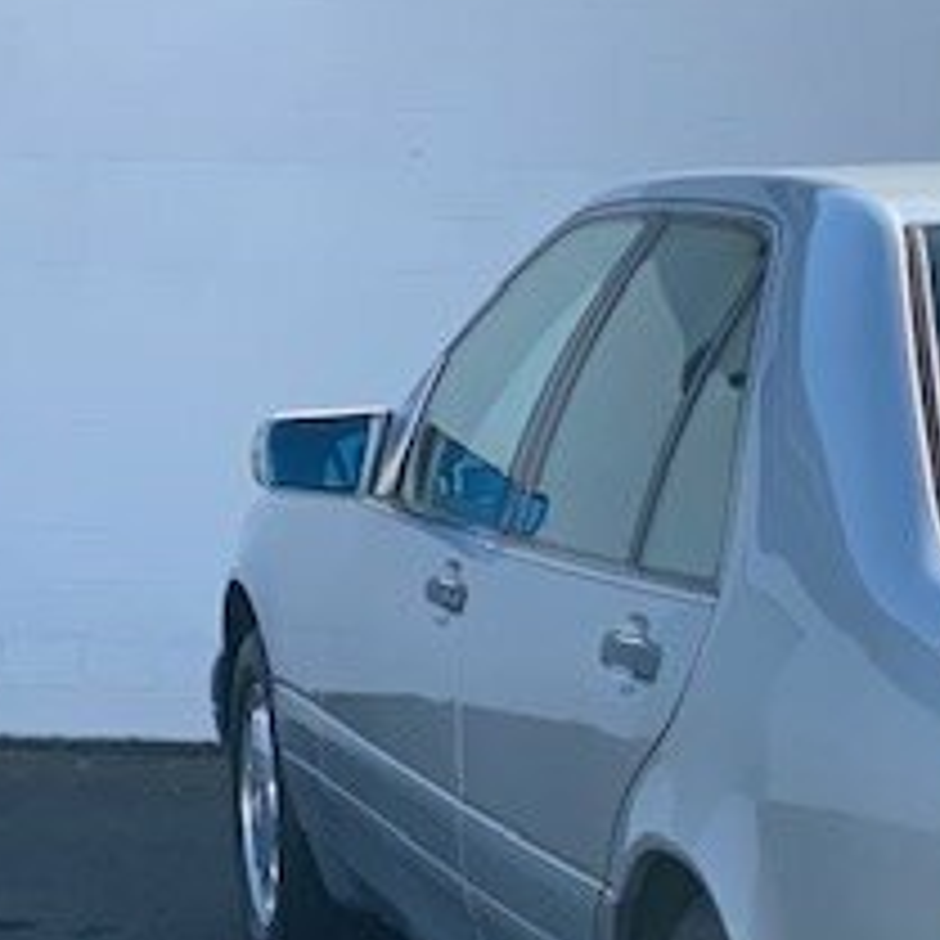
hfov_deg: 11.9
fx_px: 4332
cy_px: 837
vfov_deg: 12.3
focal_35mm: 141
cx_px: 1367
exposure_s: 1/484
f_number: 2.4
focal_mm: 6
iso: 16
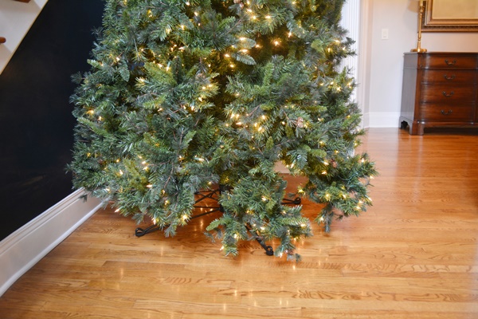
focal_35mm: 30
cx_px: 239
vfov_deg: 43.6
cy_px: 160
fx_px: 398
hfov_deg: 61.9
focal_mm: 20
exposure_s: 1/30
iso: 800
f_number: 3.8
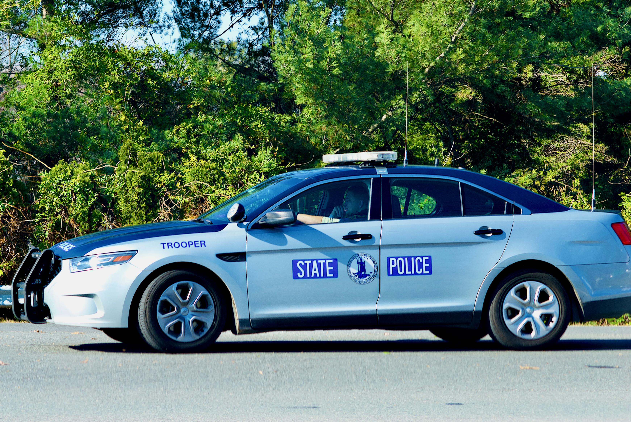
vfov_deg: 10.8
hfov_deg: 16.1
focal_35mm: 128
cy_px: 211
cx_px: 316
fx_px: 2237
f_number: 5.6
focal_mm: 85
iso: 100
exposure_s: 1/100
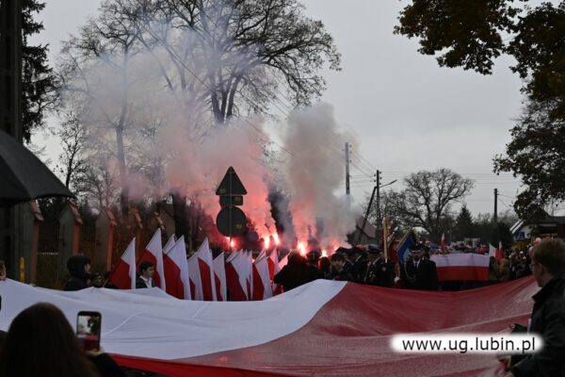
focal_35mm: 69
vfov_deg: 19.7
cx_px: 282
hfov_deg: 29.2
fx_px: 1083
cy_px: 188
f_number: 5.6
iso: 160
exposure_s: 1/250
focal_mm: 46
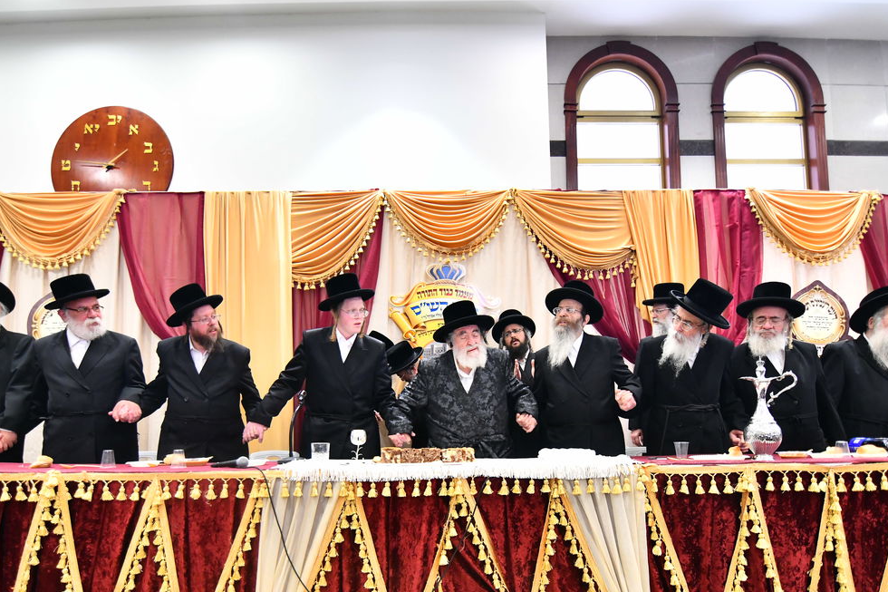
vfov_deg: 60.3
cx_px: 430
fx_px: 493
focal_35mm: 20
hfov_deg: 84.0
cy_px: 398
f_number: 6.3
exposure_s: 1/200
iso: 2000
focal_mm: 14
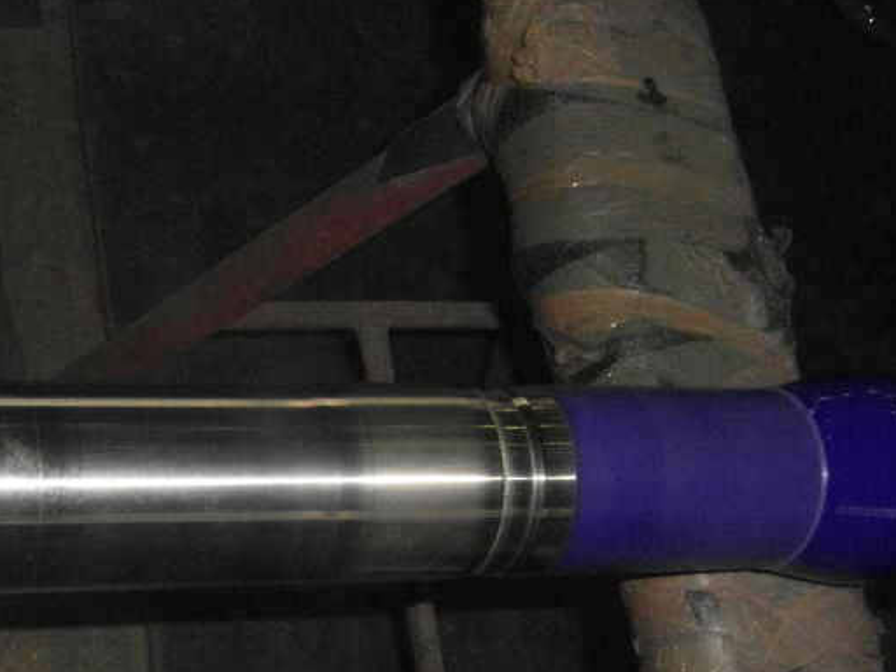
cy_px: 523
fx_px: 1242
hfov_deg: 38.8
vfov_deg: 29.7
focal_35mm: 48
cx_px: 247
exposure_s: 1/30
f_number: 7.3
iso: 480
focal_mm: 4
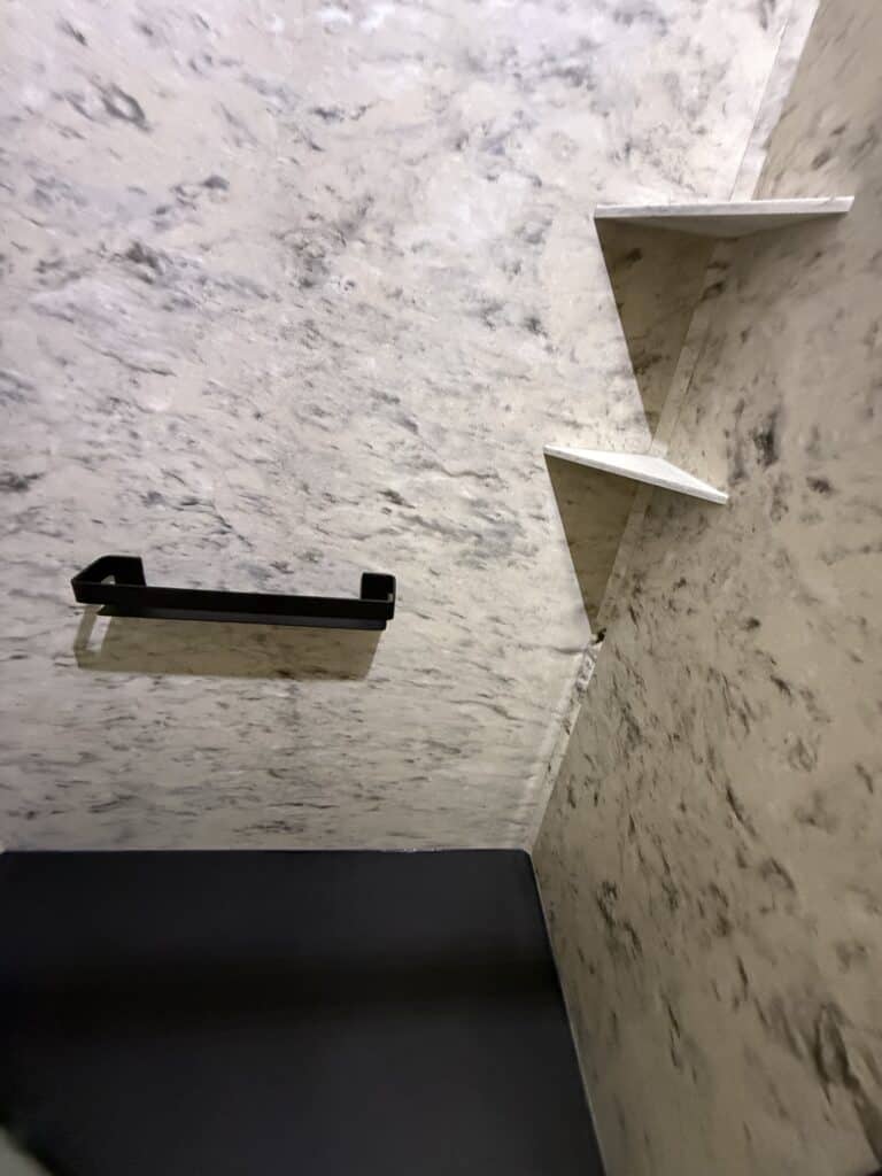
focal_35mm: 14
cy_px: 588
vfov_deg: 102.1
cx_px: 441
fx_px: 476
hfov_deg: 85.7
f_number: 2.2
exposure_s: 1/60
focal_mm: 2.22
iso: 800
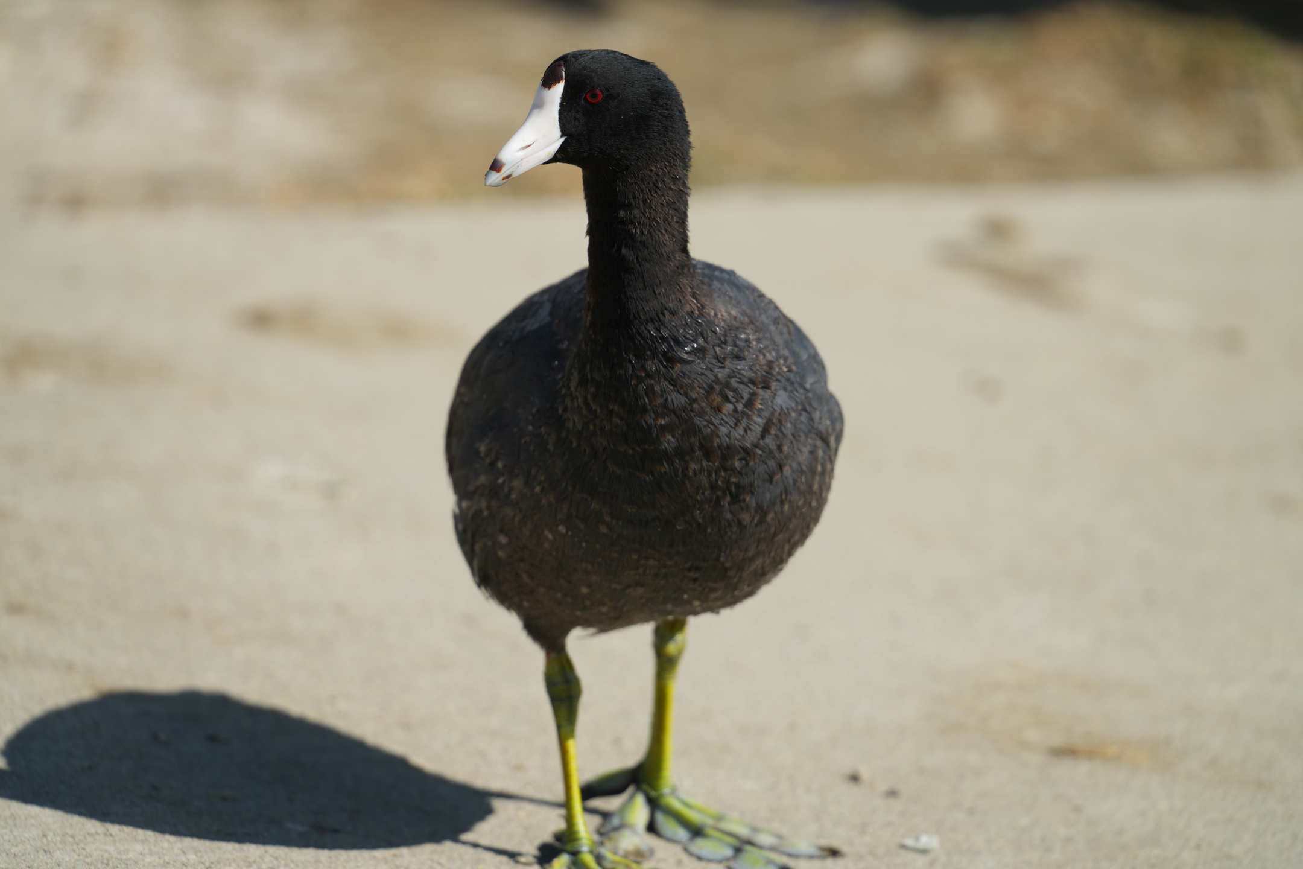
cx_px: 652
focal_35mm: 600
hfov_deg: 3.4
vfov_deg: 2.3
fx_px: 21715
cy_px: 434
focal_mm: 600
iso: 200
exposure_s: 1/800
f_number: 5.6
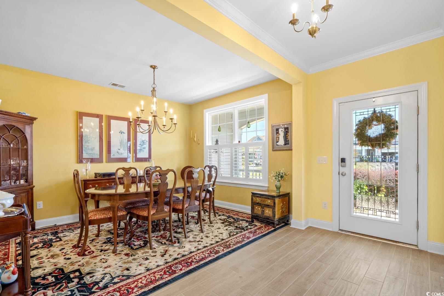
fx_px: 197
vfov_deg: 73.7
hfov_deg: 96.7
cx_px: 222
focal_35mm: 16
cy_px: 148
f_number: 8
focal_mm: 16
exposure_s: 1/15
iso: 500
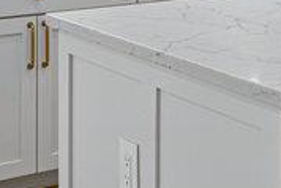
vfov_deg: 11.2
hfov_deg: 17.5
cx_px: 264
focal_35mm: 115
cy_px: -137
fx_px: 898
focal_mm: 20
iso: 250
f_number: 9
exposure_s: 1/2.5
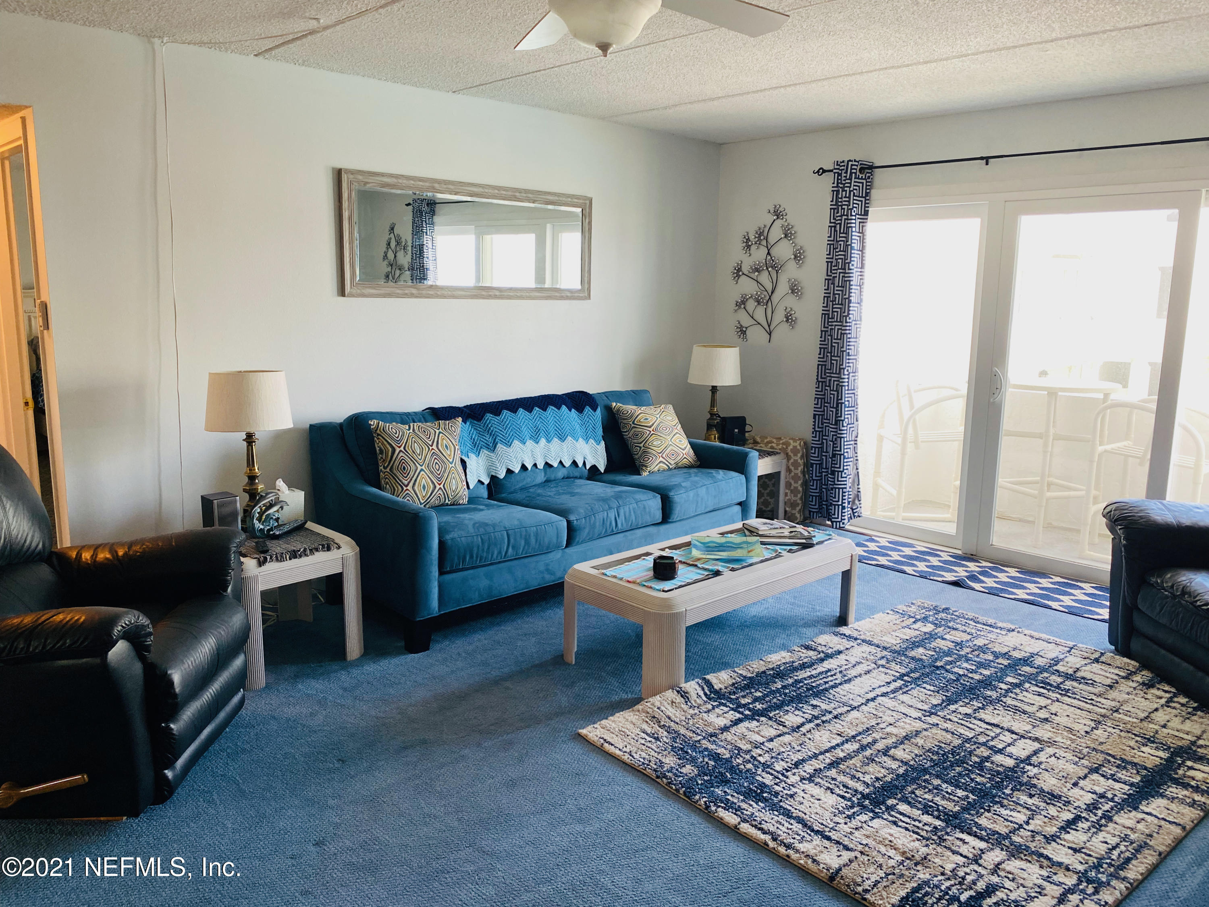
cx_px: 604
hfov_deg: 67.3
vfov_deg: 53.1
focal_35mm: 26
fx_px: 908
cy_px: 454
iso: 125
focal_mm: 4.25
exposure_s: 1/120
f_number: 1.8
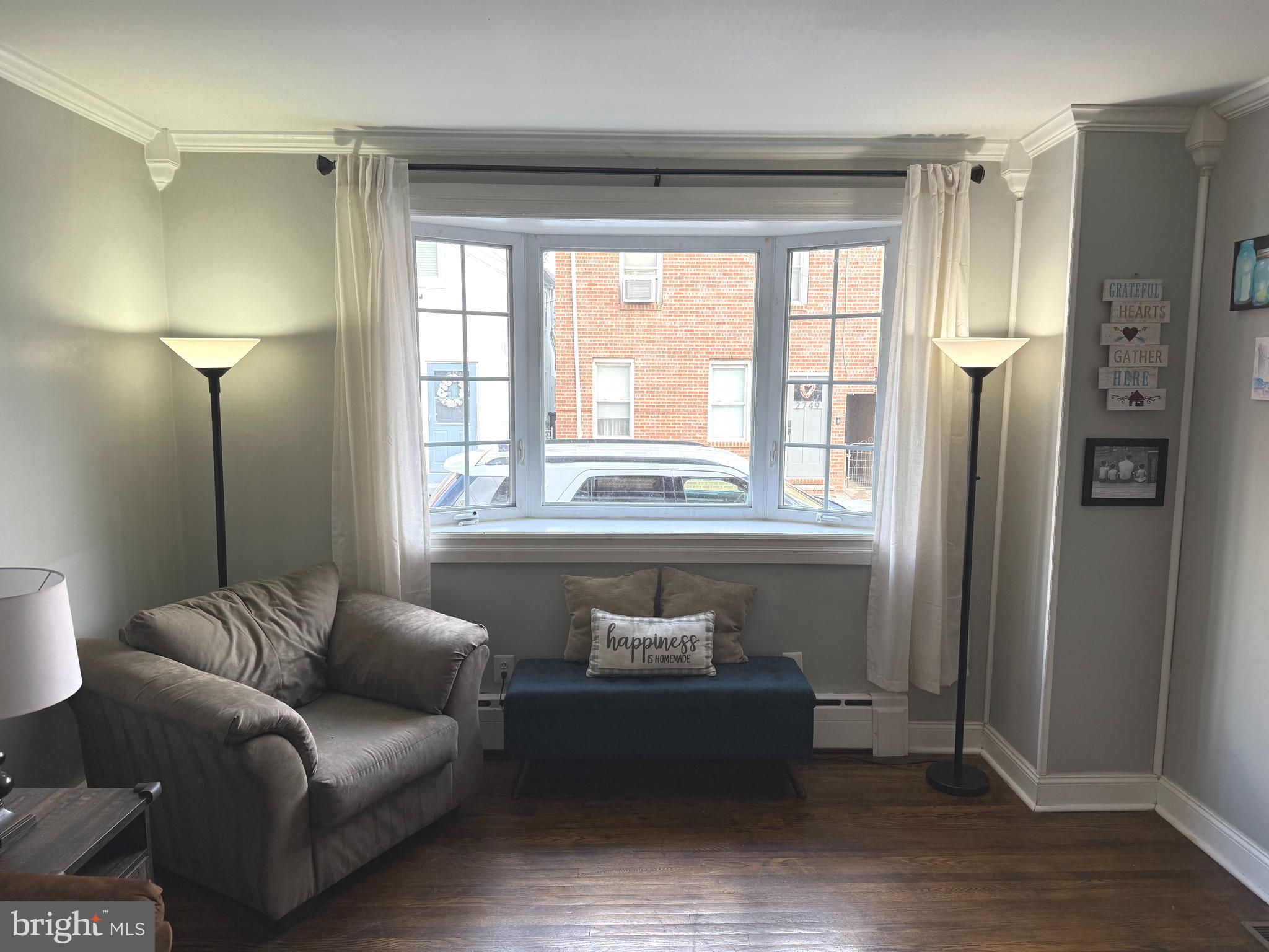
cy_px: 476
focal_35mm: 24
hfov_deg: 71.6
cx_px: 634
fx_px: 880
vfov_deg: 56.8
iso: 100
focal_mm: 6.76
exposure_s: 1/207
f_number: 1.78
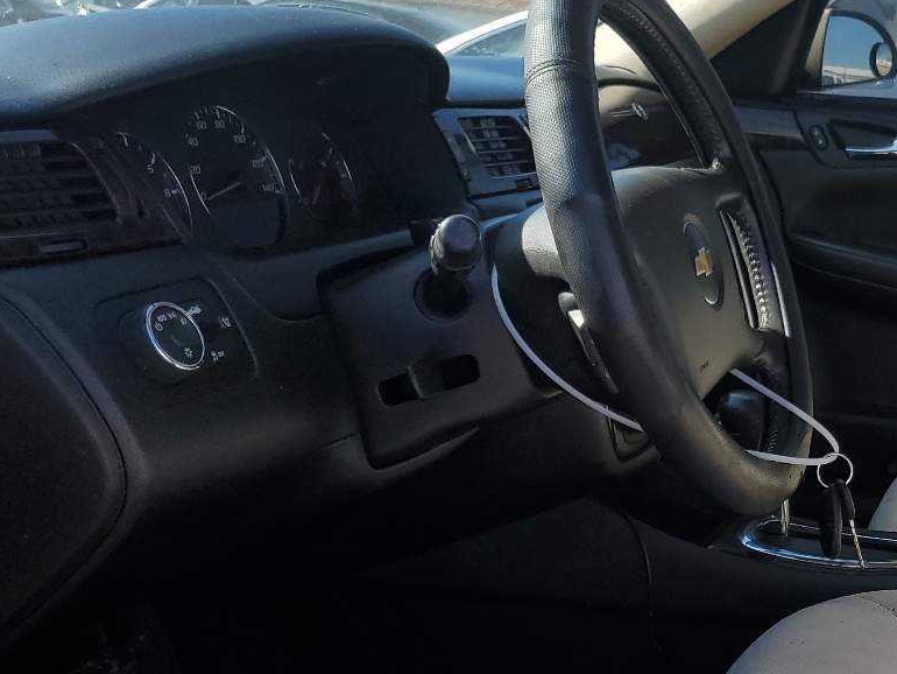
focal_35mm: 54
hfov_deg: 32.7
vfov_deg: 26.6
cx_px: 890
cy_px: 534
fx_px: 1400
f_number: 1.5
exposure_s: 1/1429
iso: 50
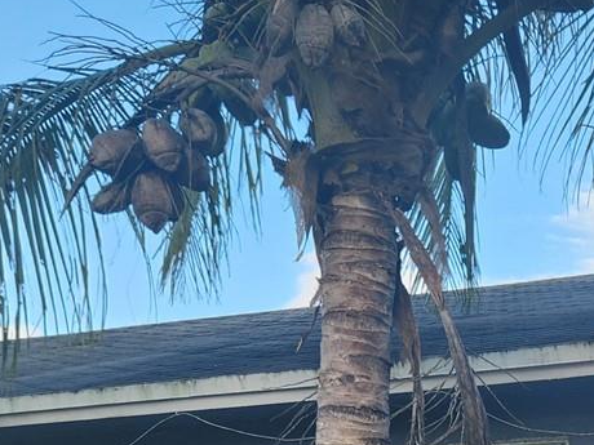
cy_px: 758
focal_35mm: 80
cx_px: 611
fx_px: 1373
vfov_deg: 16.1
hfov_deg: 23.3
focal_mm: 5.4
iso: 20
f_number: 1.8
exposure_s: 1/237
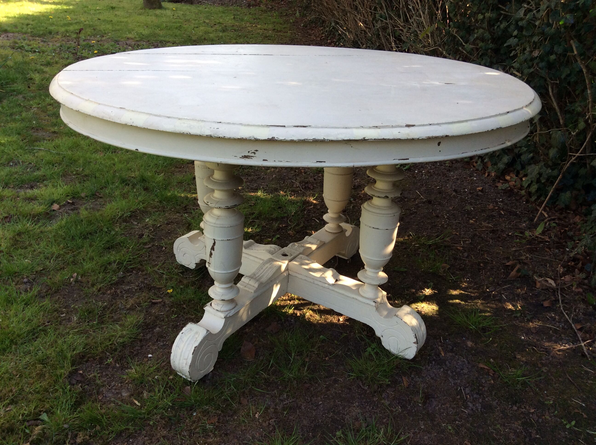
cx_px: 298
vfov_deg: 44.1
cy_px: 222
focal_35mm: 32
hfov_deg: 56.9
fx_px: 550
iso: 32
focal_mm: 3.3
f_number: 2.4
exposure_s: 1/193
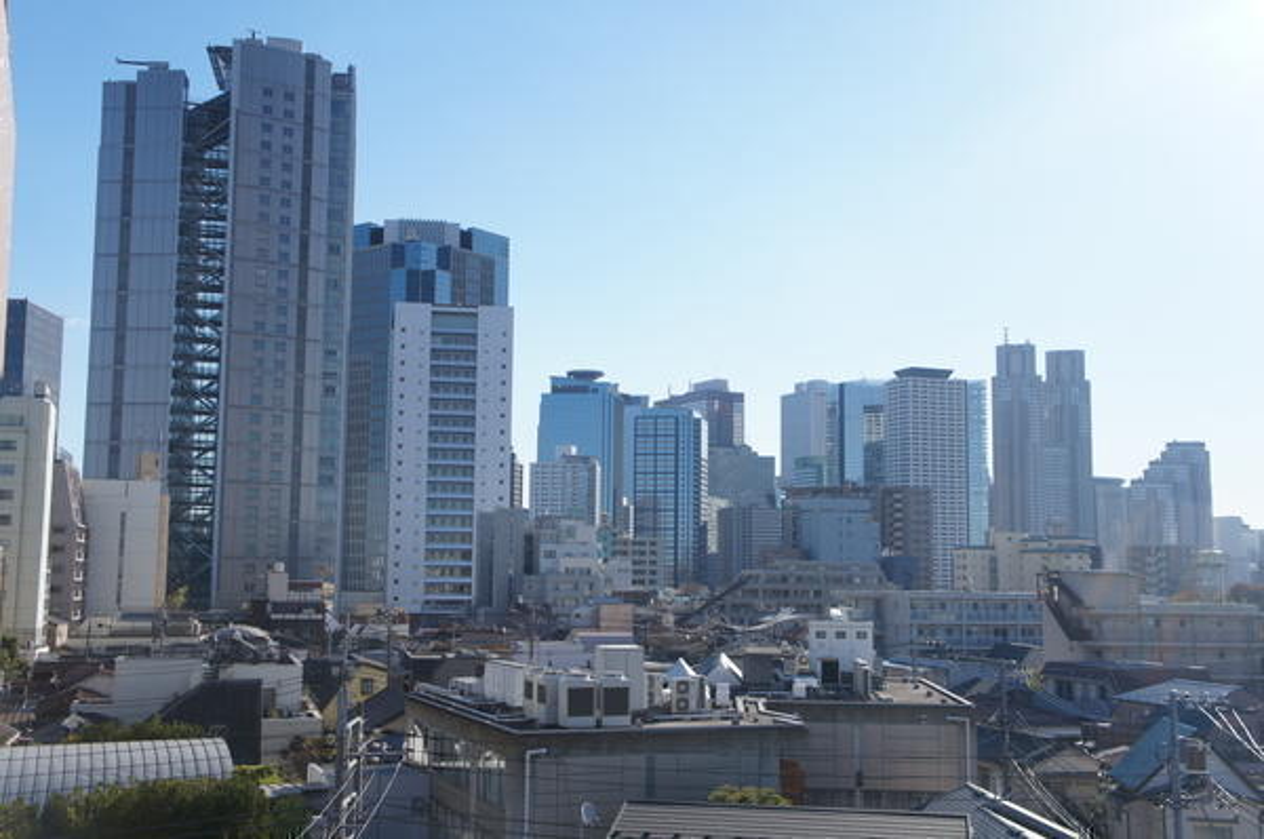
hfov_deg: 48.0
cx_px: 632
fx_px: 1420
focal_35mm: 40
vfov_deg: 32.9
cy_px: 420
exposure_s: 1/640
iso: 200
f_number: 8
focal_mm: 27
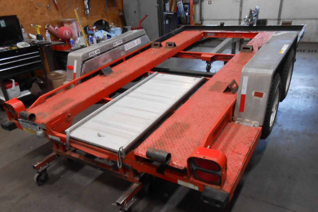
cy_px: 123
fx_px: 247
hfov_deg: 65.5
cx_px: 163
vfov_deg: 46.2
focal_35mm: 28
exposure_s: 1/30
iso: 160
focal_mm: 4.6
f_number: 3.5
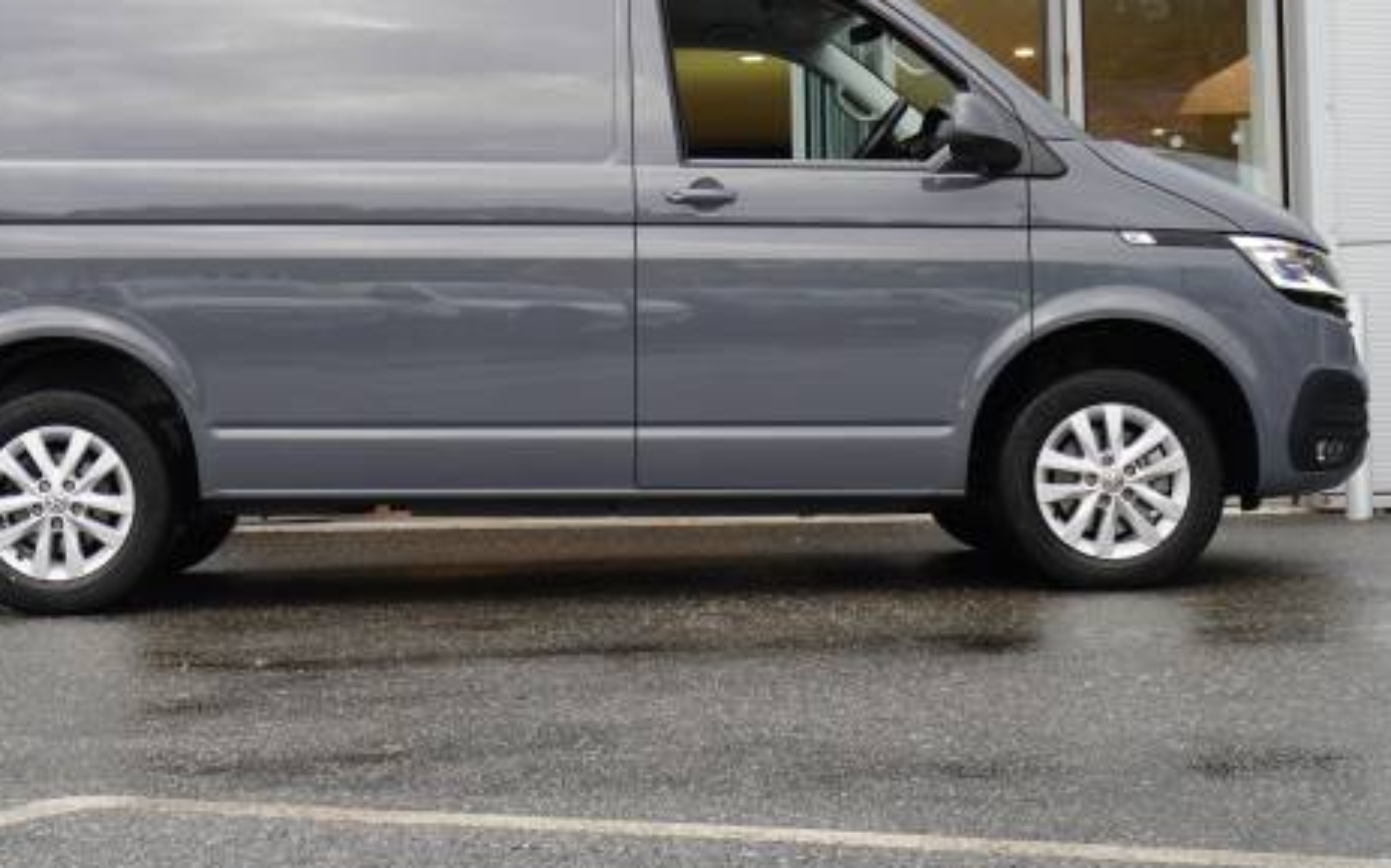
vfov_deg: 18.6
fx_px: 2641
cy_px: 255
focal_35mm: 70
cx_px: 556
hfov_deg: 29.4
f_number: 4.5
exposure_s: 1/60
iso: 200
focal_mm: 33
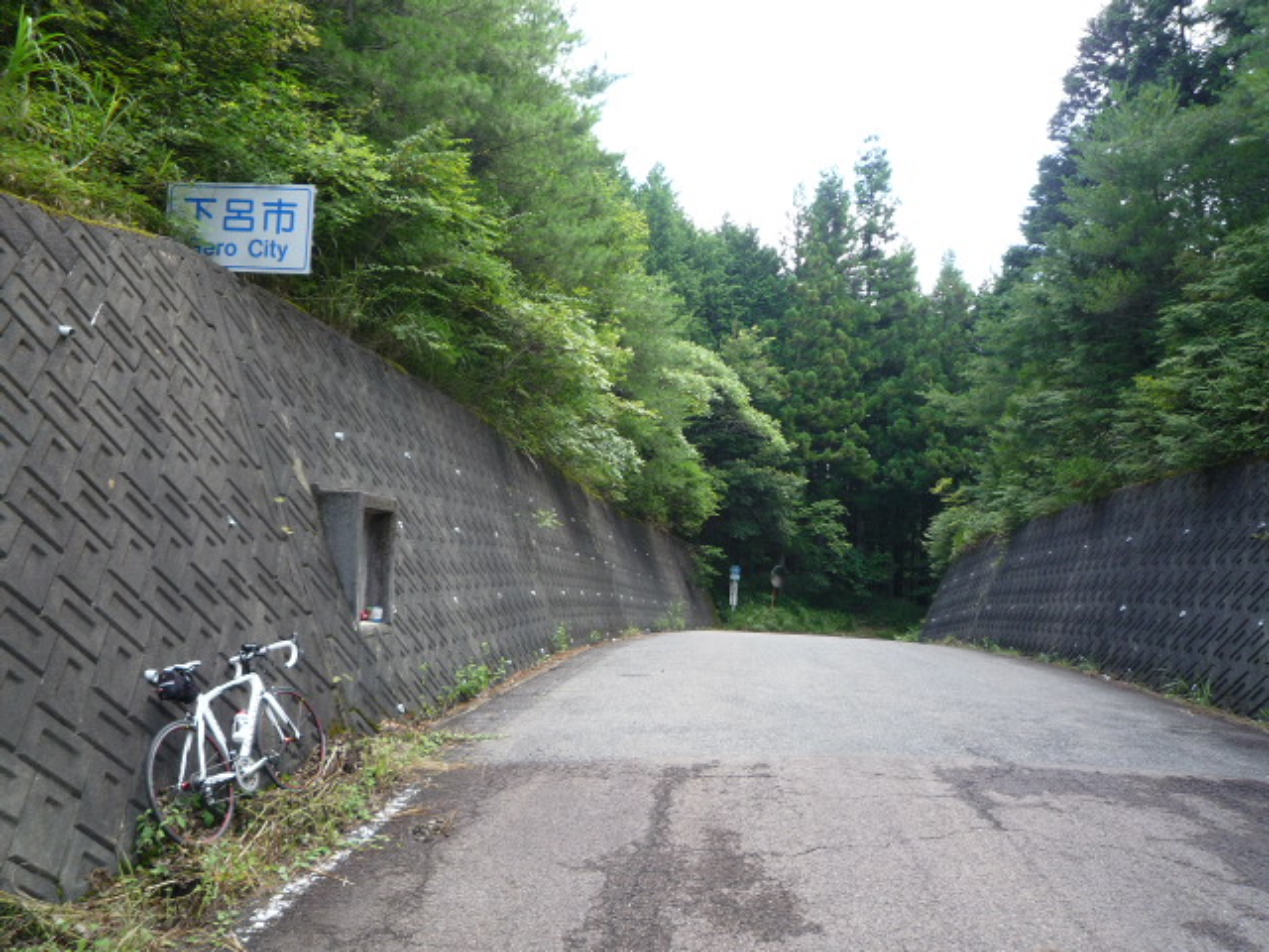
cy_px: 476
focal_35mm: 25
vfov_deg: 54.9
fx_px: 916
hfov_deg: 69.4
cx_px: 634
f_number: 2.8
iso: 100
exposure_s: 1/125
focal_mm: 4.4
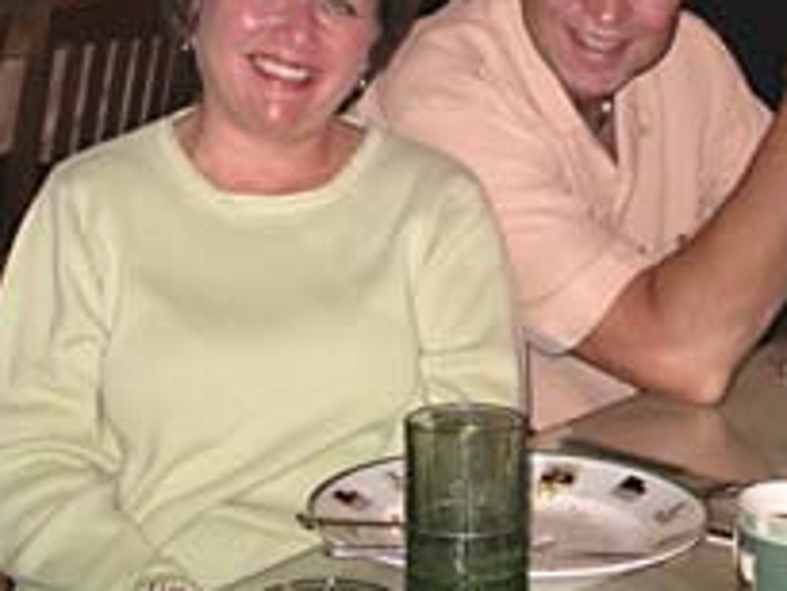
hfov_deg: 16.0
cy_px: 94
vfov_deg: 12.0
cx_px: 476
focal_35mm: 123
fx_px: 2798
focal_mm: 14.9
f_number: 3.5
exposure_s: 1/54
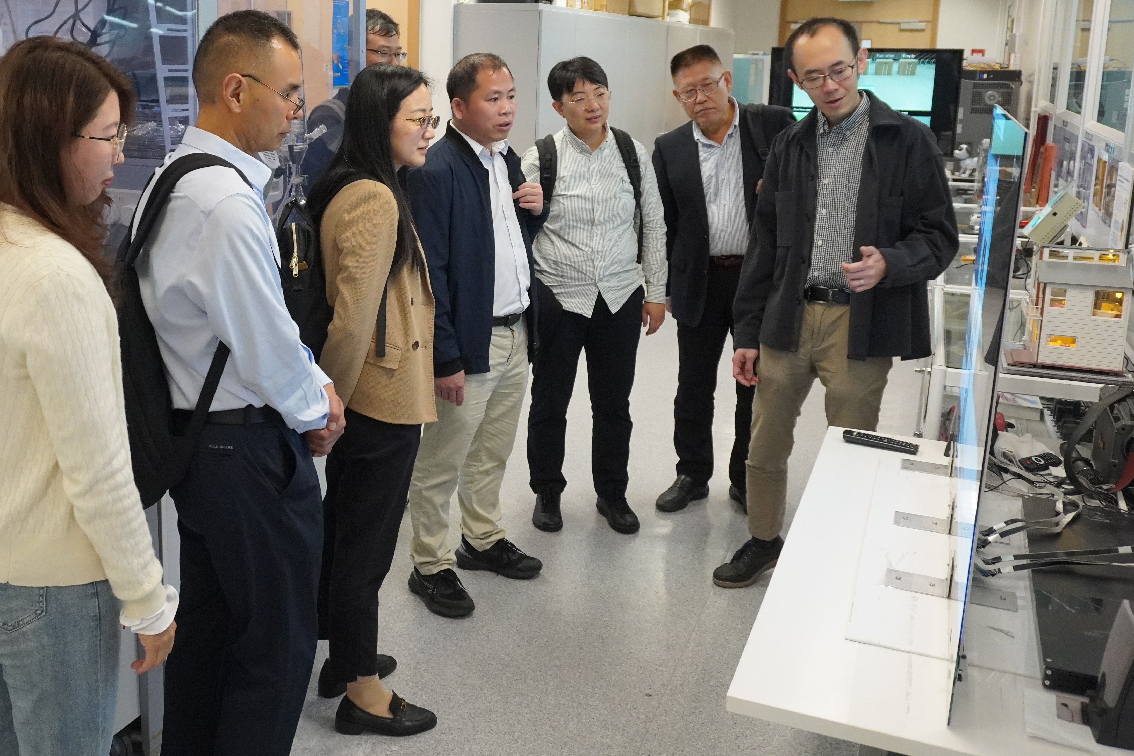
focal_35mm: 37
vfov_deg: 35.7
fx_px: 1165
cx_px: 404
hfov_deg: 51.2
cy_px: 280
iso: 2000
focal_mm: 18
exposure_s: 1/160
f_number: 4
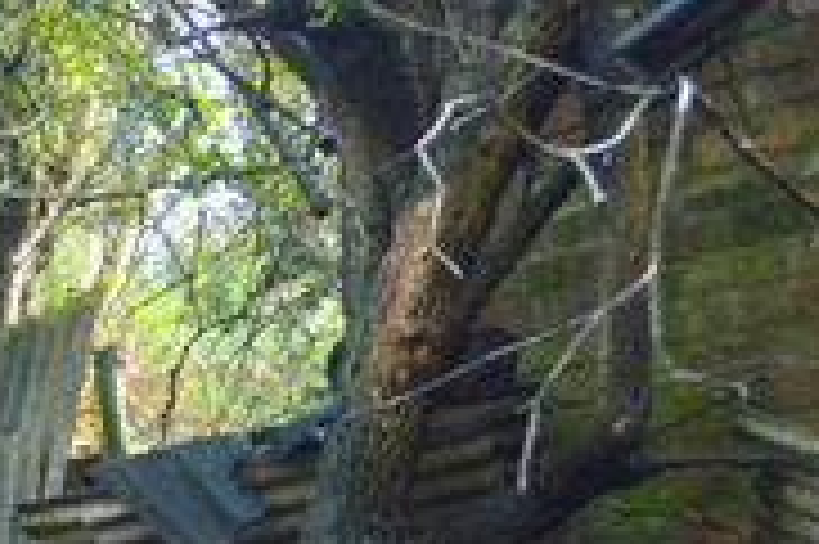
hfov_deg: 20.8
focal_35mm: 66
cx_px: -666
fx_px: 1500
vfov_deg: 19.6
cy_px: 611
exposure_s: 1/60
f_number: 3.5
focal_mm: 10
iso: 560
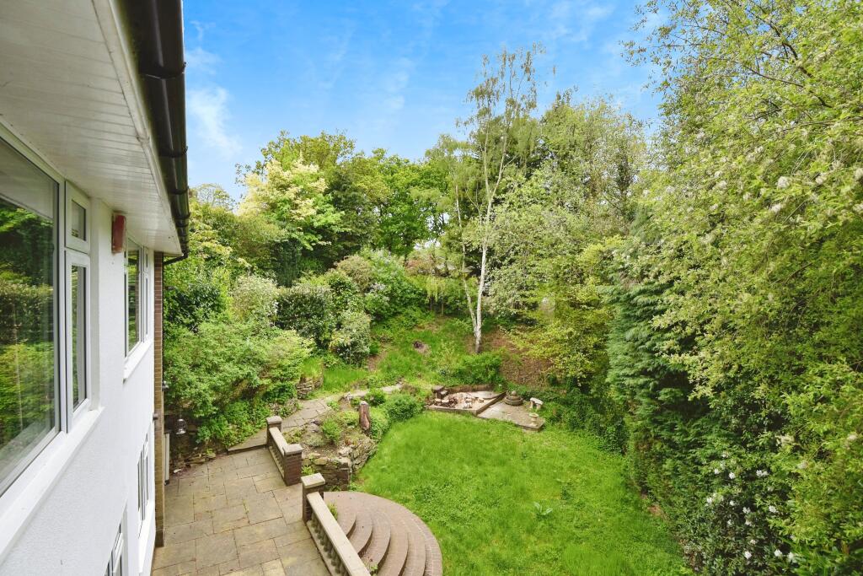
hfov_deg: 96.7
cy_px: 288
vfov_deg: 73.8
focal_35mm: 16
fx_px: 384
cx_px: 432
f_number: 7.1
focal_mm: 16
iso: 500
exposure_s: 1/400
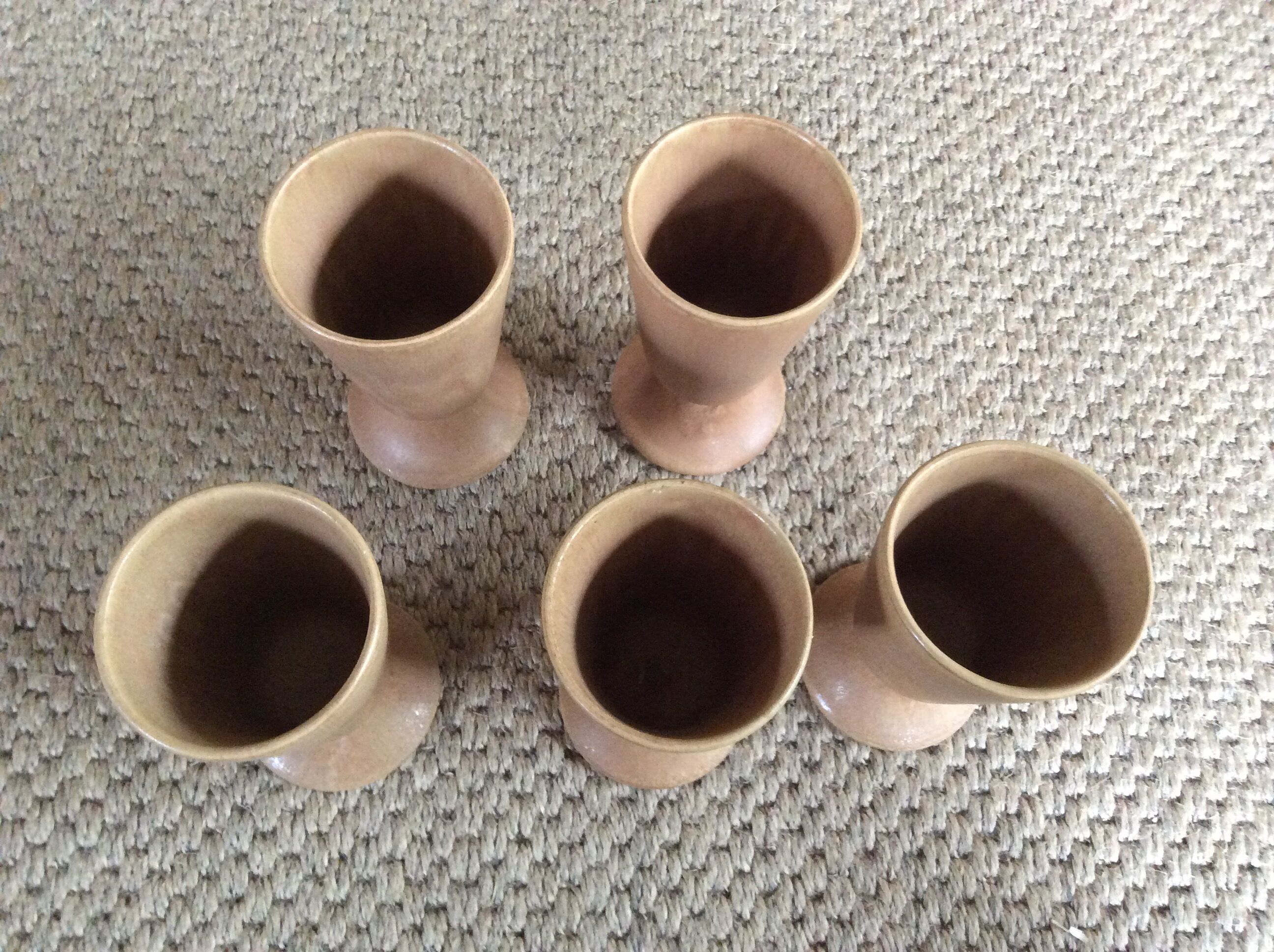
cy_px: 476
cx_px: 637
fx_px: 1176
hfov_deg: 56.9
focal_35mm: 32
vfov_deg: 44.1
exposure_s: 1/20
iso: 320
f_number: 2.4
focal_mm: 3.3
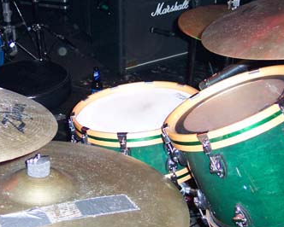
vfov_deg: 26.2
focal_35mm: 58
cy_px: 97
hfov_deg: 31.9
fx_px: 488
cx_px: 71
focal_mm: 8
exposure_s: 1/30
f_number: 2.8
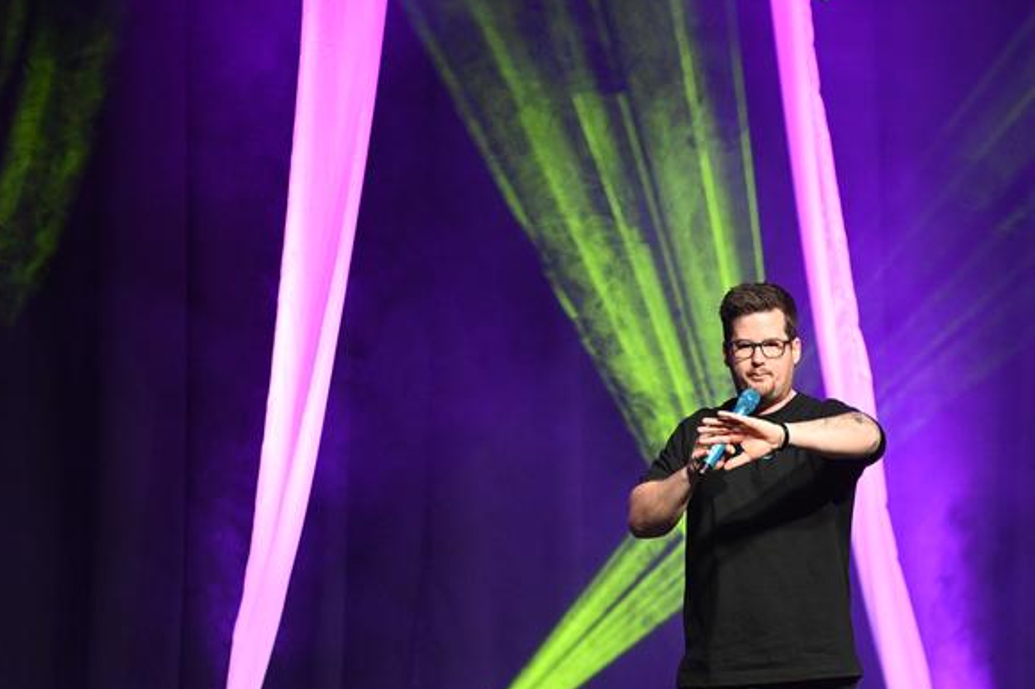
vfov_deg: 5.0
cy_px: 402
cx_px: 692
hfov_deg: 7.5
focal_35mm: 276
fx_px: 7930
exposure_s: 1/400
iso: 4000
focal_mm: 200
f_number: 2.8
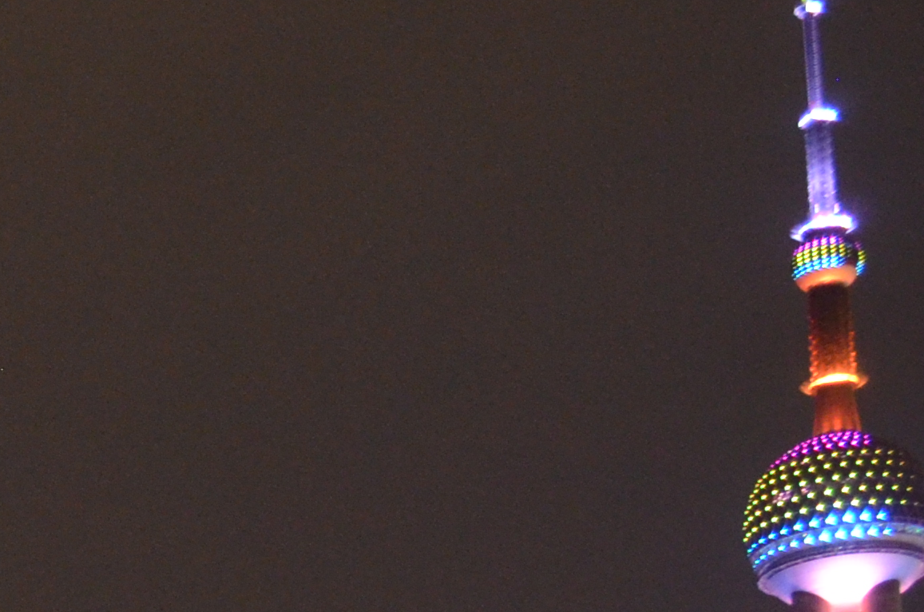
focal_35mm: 115
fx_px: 2945
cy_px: 1275
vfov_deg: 10.7
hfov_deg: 14.4
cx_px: -989
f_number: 3.5
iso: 1600
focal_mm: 18
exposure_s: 1/10
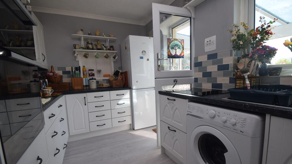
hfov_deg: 99.4
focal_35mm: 16
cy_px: 93
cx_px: 146
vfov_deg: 66.8
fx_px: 124
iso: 400
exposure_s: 1/200
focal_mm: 10
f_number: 7.1
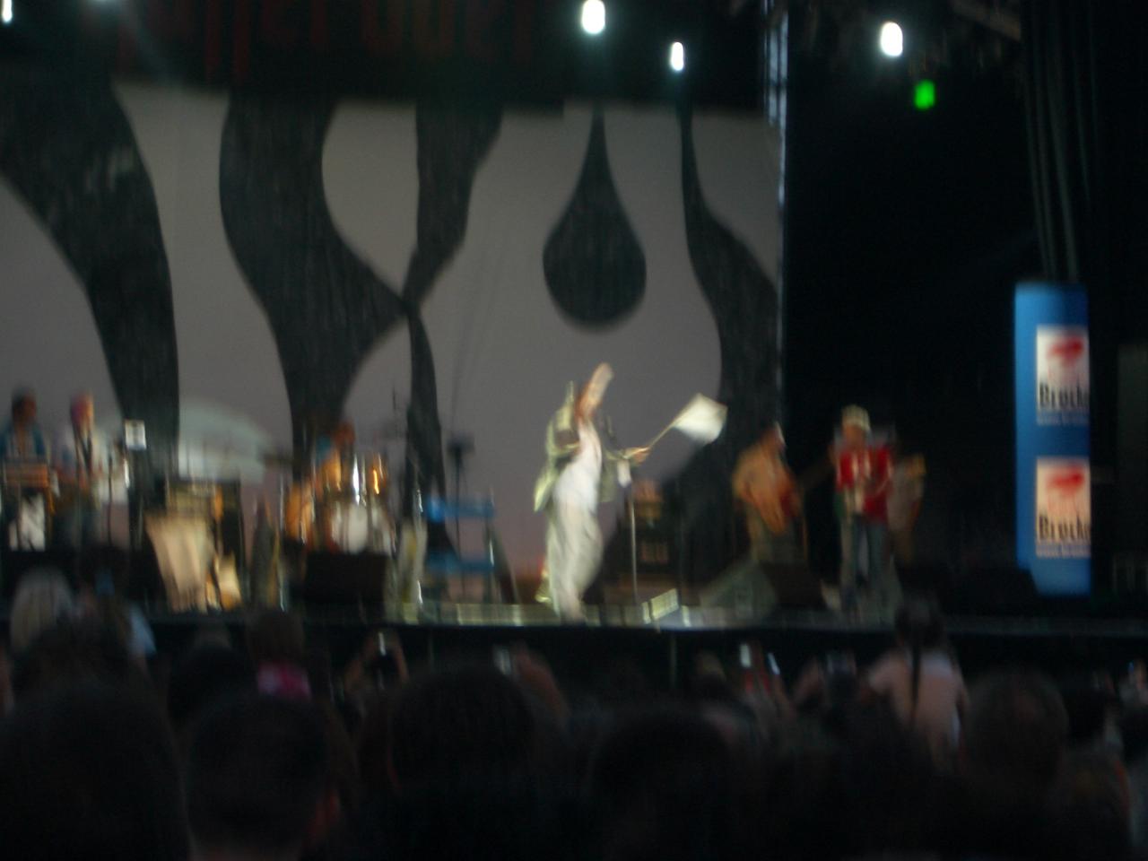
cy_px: 430
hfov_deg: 18.7
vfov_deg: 14.1
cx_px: 574
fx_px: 3482
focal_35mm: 105
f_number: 4.8
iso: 50
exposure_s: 1/8
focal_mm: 17.4
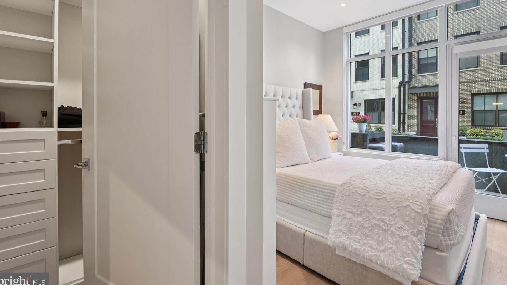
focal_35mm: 17
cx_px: 250
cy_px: 119
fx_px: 229
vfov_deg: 63.6
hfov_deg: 95.9
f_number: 8
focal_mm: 16
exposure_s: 1/20
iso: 400
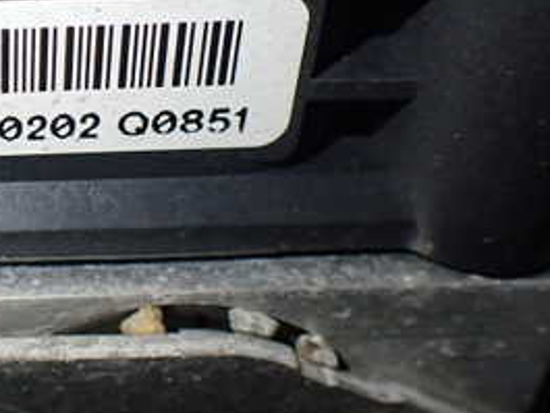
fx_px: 1081
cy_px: 131
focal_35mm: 68
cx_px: -39
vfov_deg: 21.5
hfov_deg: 26.5
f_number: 2.3
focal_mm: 5.4
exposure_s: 1/125
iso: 500
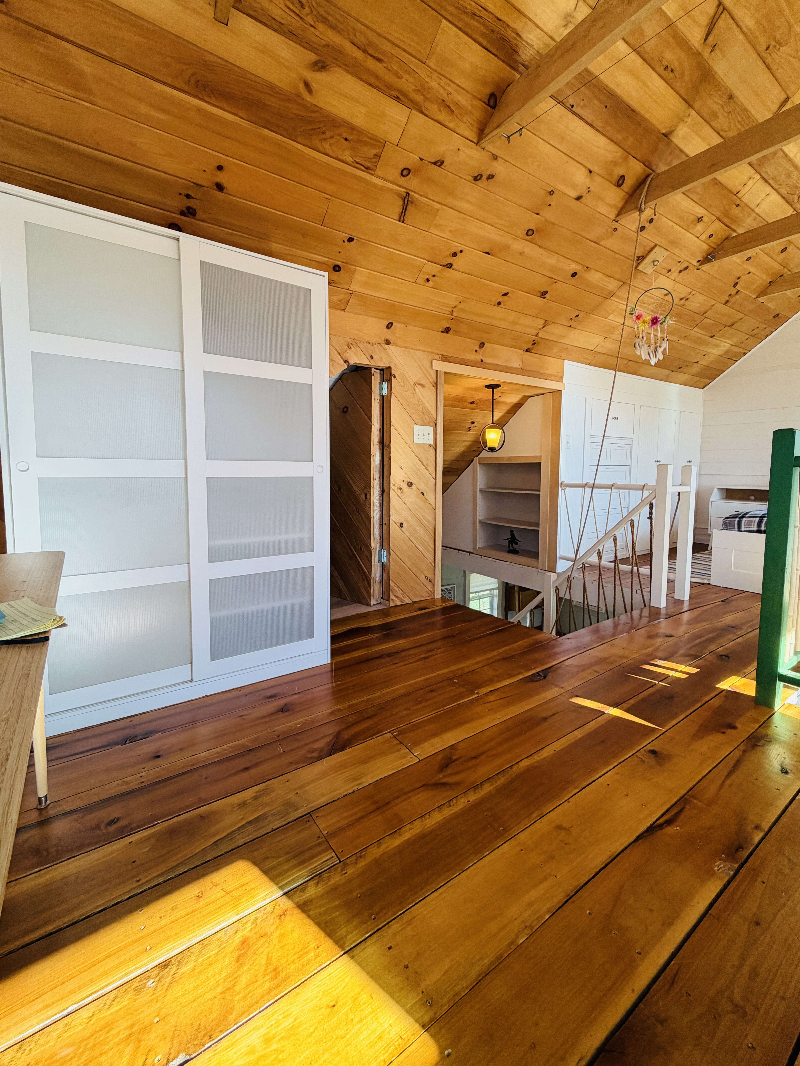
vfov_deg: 98.1
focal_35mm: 15
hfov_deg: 81.7
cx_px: 408
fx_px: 462
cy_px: 508
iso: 125
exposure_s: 1/120
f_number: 2.2
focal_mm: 2.22
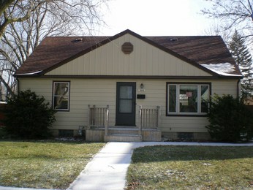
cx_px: 126
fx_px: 278
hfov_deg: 48.9
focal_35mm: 38
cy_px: 95
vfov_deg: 37.8
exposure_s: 1/236
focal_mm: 6.3
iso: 77
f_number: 4.6
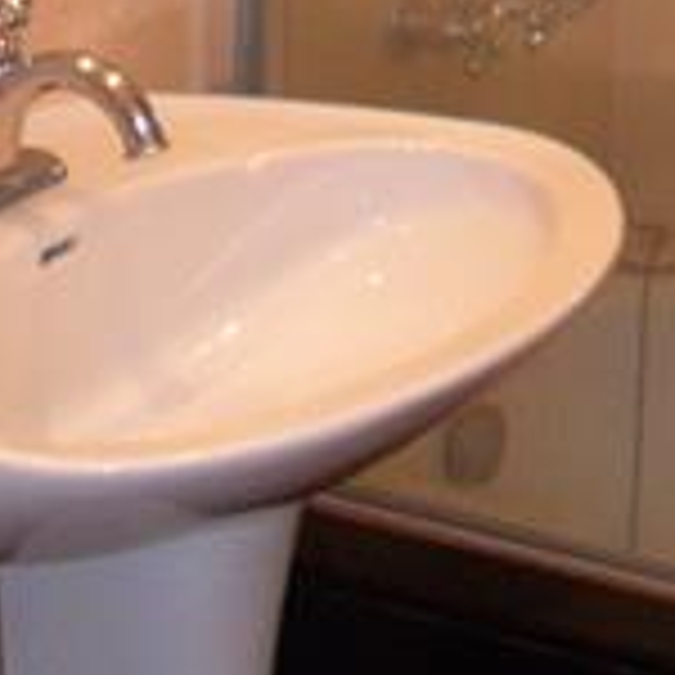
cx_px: 720
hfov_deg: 13.8
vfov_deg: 12.8
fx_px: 2736
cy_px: -549
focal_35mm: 124
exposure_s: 1/45
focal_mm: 6.3
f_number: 3
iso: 200
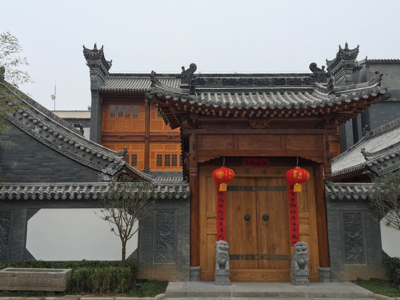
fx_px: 381
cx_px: 194
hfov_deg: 55.3
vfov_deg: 43.0
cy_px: 145
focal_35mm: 33
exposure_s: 1/353
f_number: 2.2
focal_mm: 4.15
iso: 25
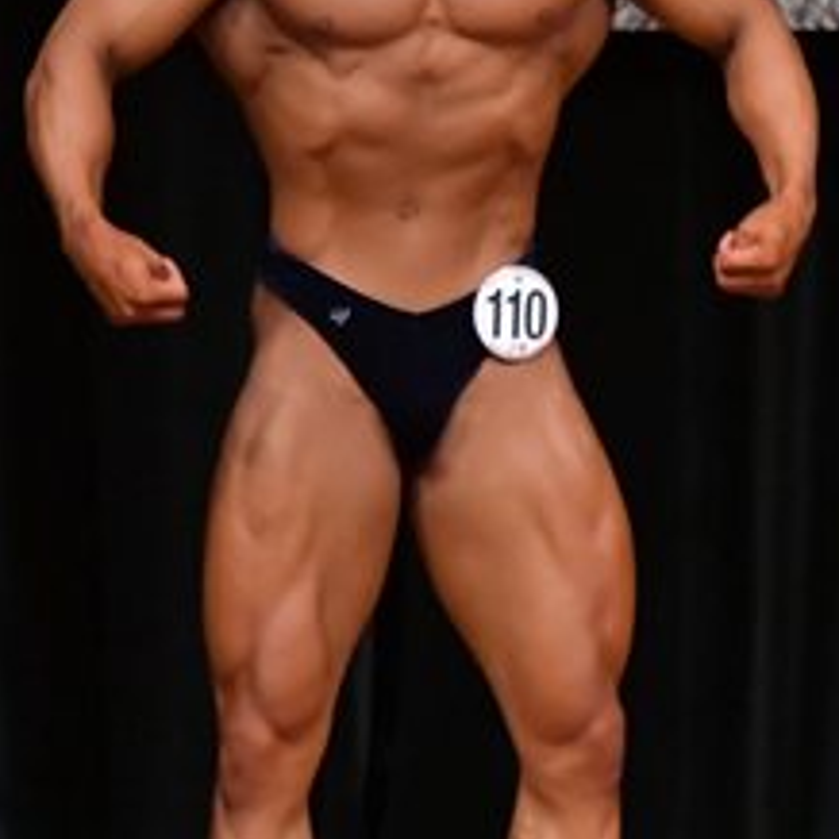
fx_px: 23582
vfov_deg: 2.0
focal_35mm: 860
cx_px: 1049
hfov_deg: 2.0
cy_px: 446
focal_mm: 190
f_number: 5.6
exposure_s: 1/400
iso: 5000
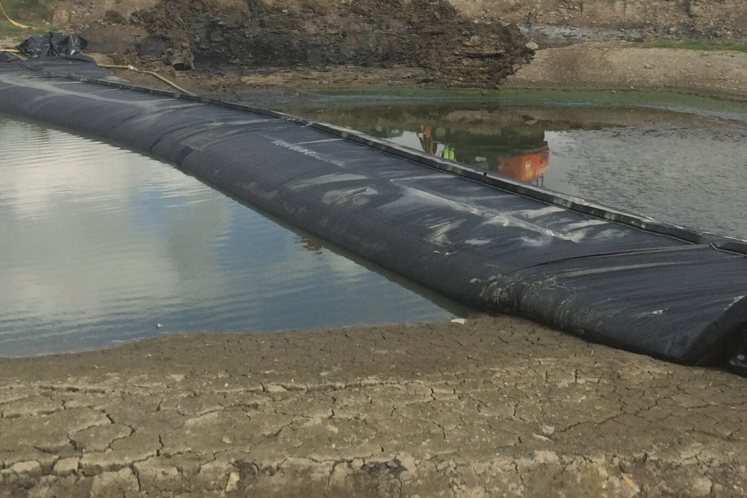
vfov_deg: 23.3
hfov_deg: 35.6
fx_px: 1162
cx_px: 437
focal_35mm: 56
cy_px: 8
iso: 32
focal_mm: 4.15
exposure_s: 1/2283
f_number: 2.2
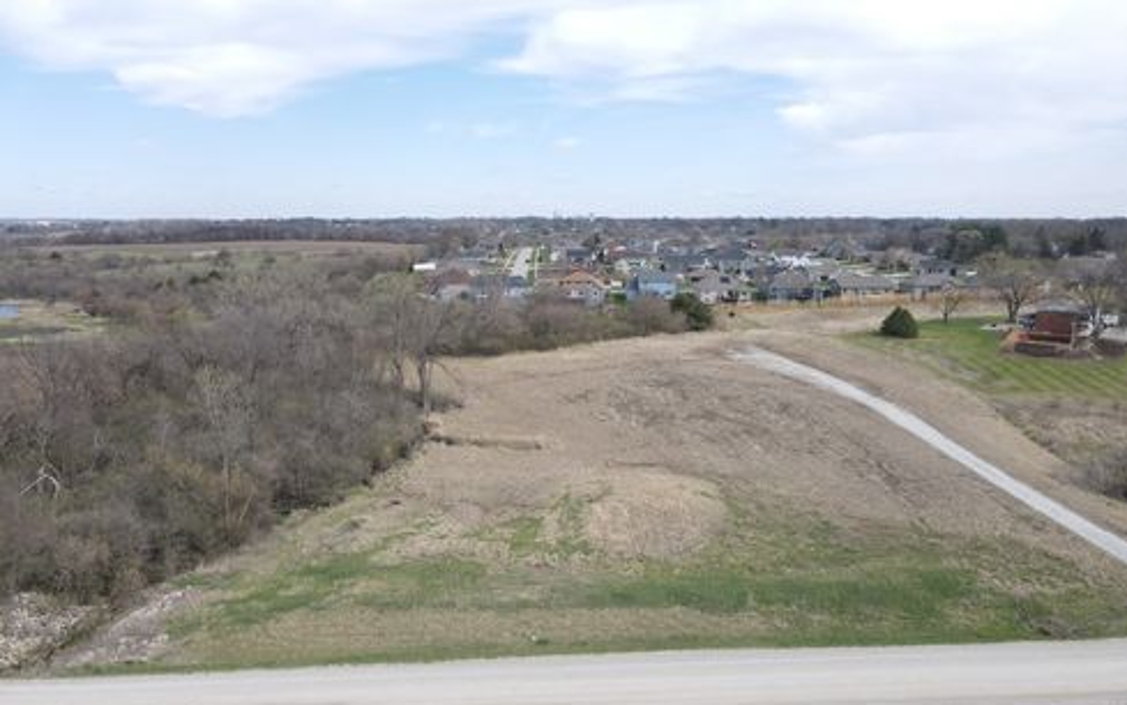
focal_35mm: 26
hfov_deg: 70.4
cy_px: 340
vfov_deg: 47.6
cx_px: 558
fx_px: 799
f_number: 2.8
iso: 100
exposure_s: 1/500
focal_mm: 4.5
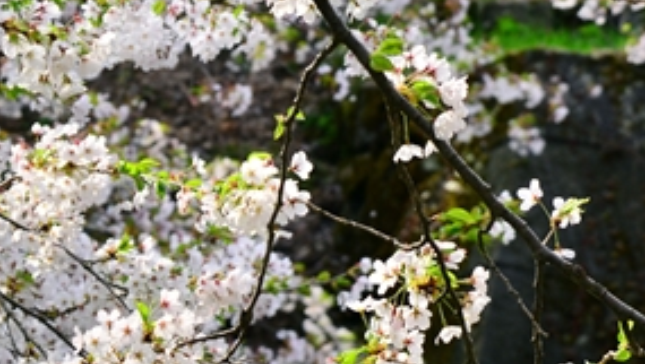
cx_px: 152
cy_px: -11
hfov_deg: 6.7
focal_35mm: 323
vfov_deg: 3.8
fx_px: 5530
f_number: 9
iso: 400
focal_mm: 110
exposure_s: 1/320
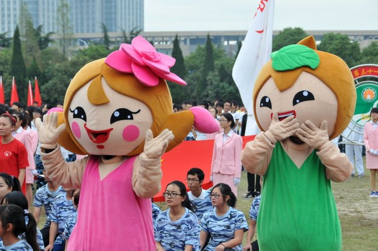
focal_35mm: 105
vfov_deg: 13.0
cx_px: 189
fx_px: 1101
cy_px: 126
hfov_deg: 19.5
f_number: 7.1
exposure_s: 1/250
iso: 1000
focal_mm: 70
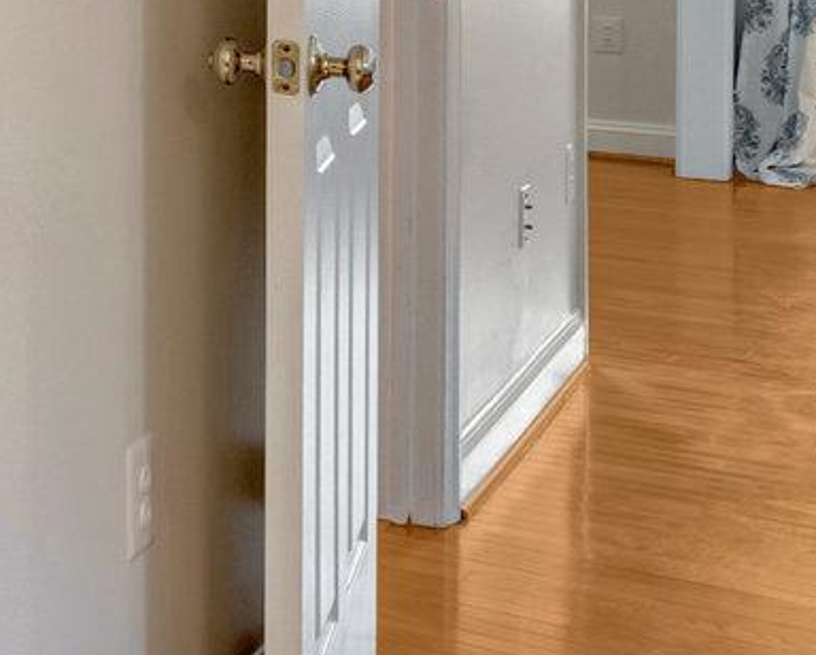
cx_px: -786
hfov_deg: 17.5
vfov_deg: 18.1
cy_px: -161
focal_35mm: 80
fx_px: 1934
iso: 1250
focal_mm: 16
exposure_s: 1/80
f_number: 8
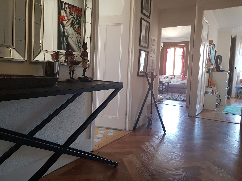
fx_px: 182
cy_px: 90
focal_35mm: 26
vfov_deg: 53.1
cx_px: 121
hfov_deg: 67.3
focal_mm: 4.2
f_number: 1.7
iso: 160
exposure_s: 1/33
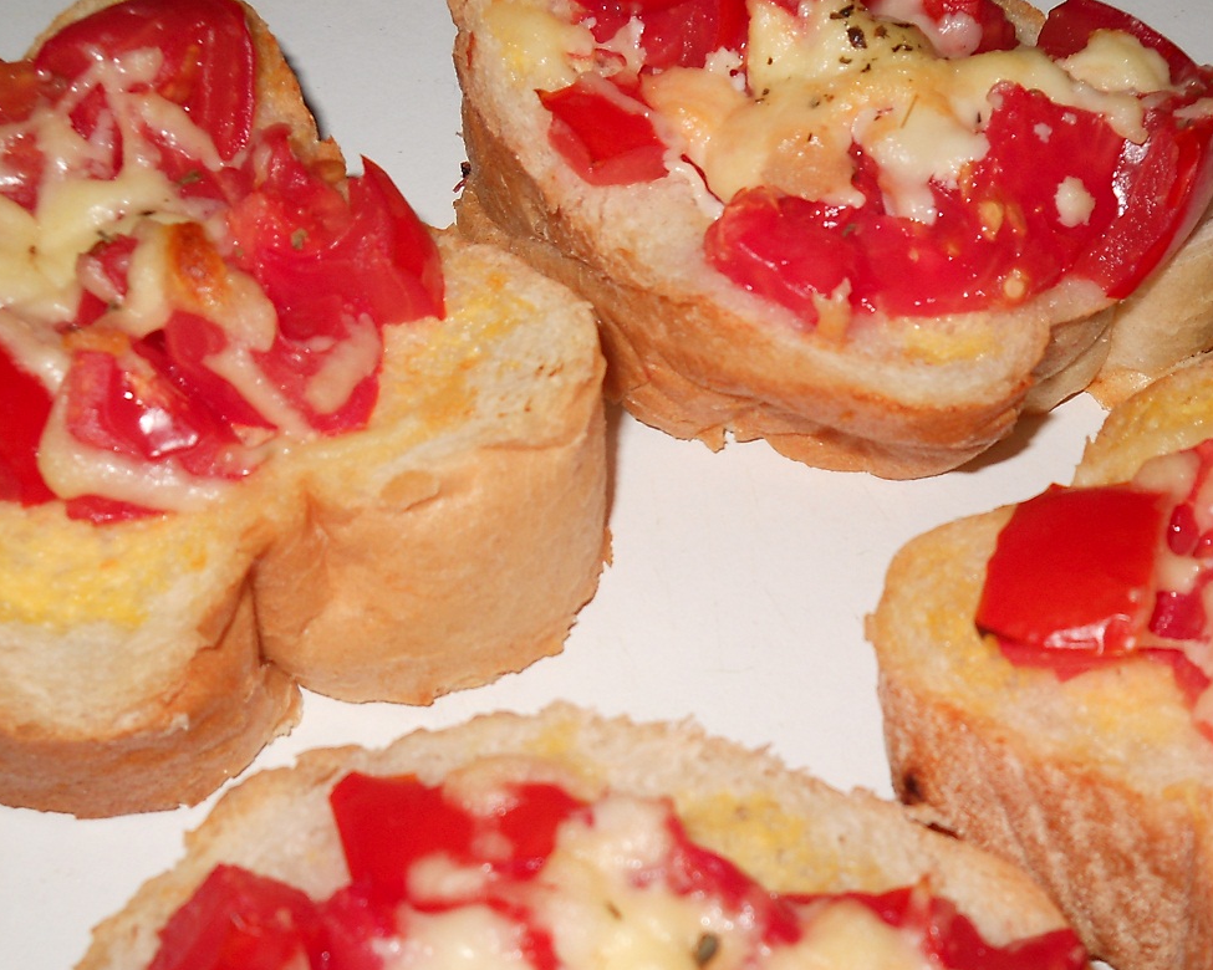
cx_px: 709
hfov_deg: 31.9
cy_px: 588
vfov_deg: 25.7
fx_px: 2118
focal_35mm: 59
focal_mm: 6.72
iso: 80
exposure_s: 1/30
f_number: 5.5
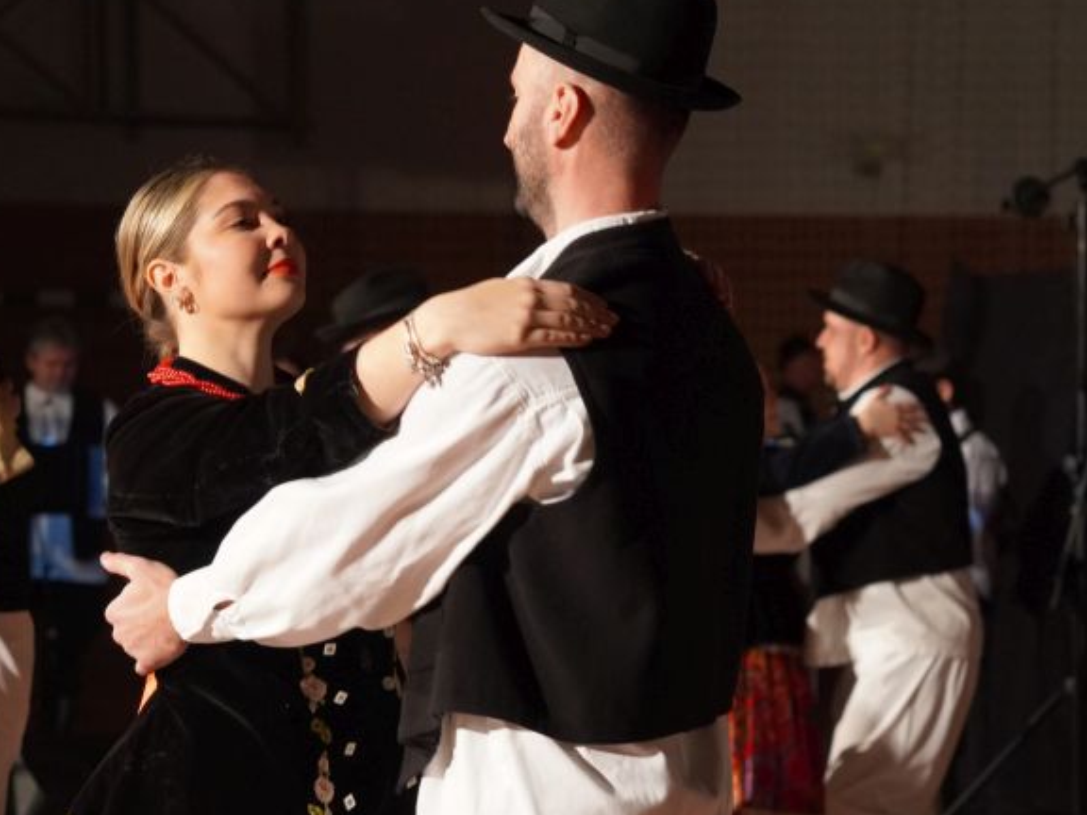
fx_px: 3894
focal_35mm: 124
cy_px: 547
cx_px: 506
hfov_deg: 15.9
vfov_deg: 11.9
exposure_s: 1/160
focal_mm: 50
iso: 2000
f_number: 2.8
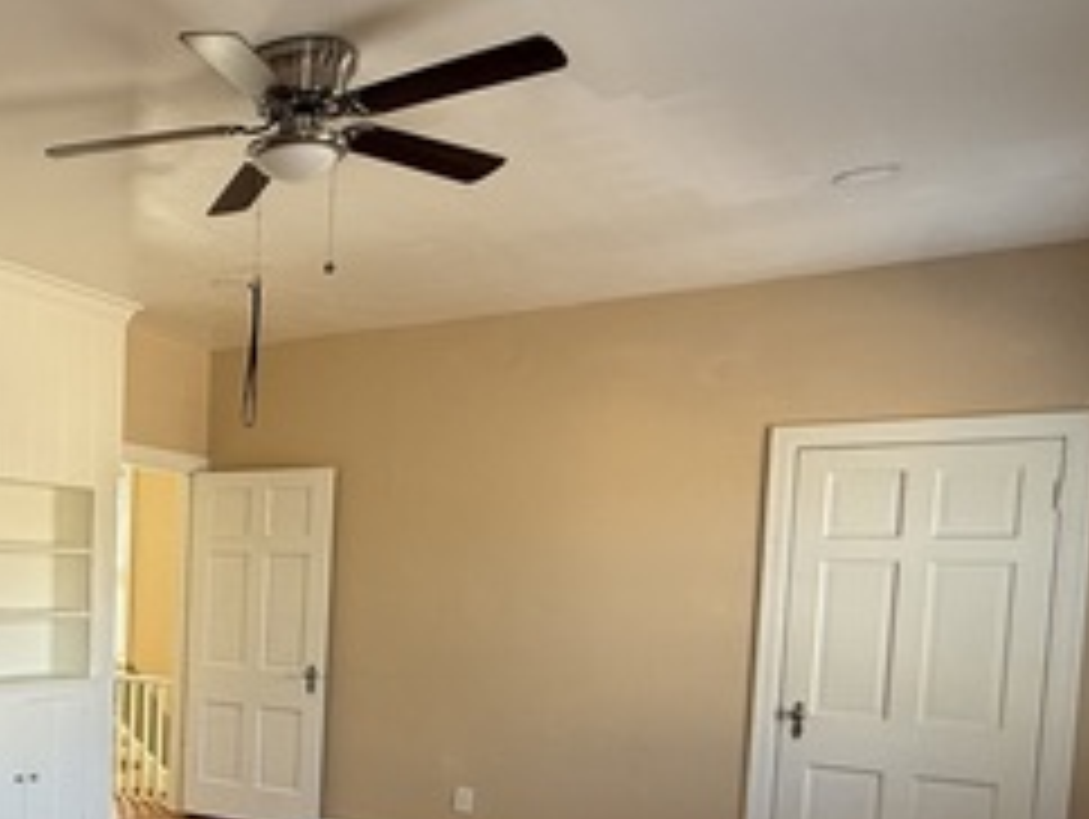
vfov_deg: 37.5
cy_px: 644
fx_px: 1165
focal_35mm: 37
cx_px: -36
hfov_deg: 42.2
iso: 125
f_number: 2.2
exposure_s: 1/99
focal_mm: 2.22
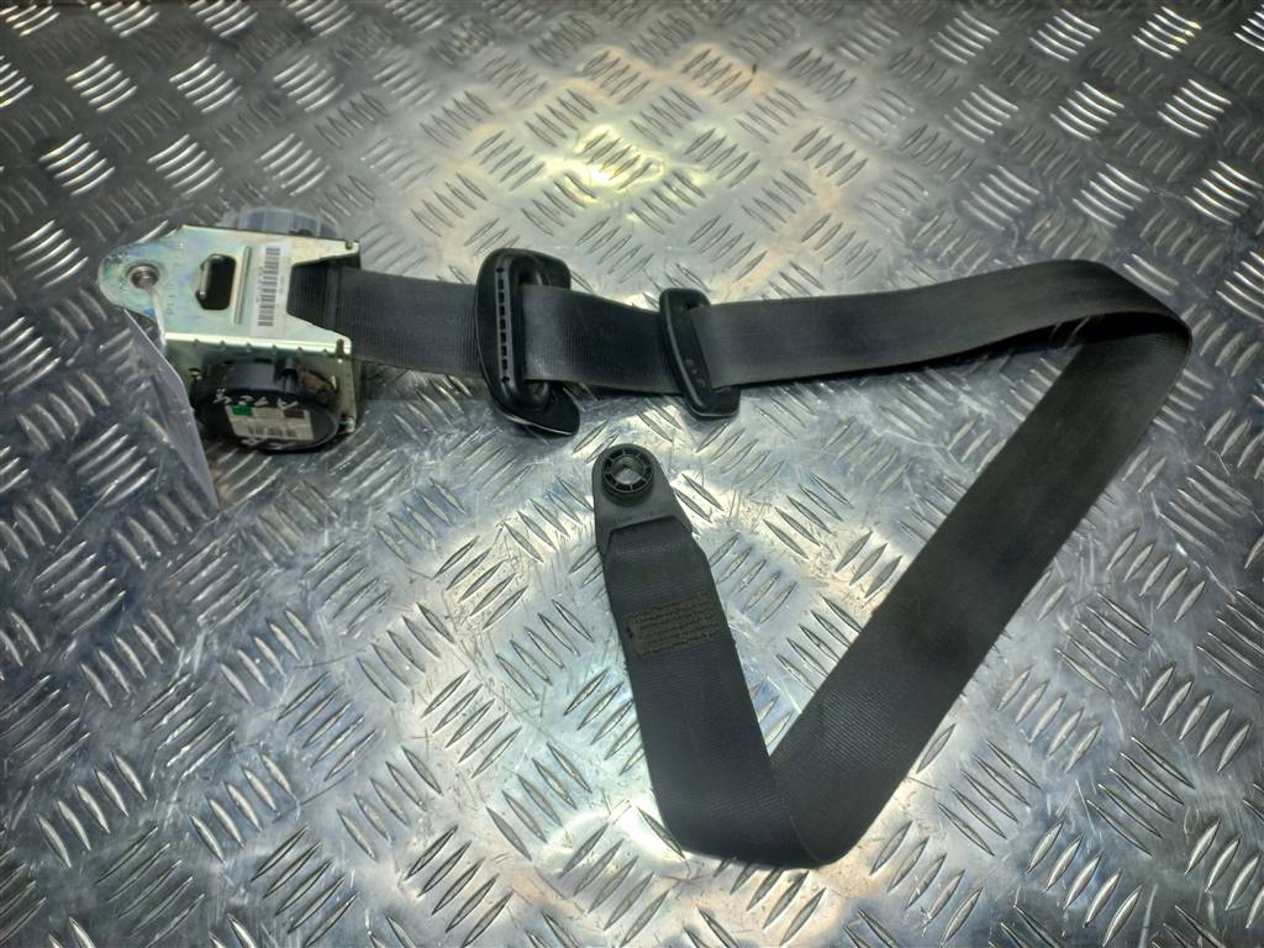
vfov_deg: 54.9
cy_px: 474
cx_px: 632
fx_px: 913
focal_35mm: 25
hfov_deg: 69.4
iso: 32
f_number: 1.8
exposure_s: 1/100
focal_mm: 4.6
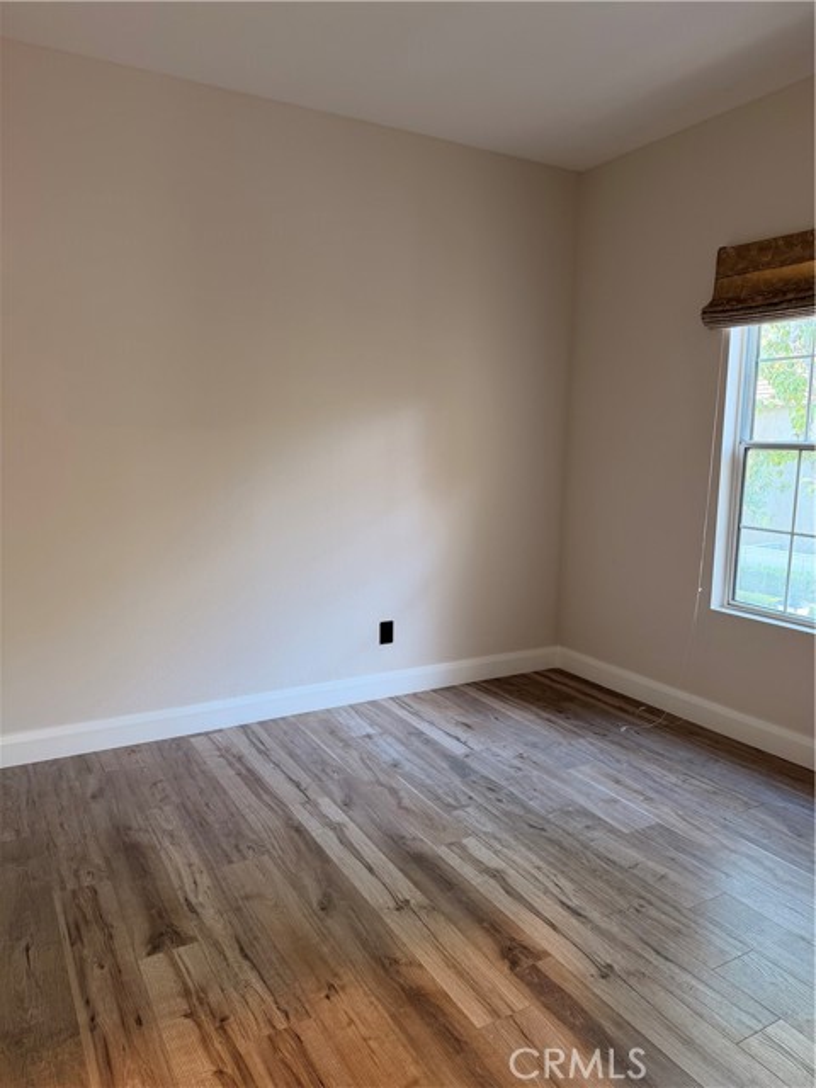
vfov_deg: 71.6
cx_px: 408
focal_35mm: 24
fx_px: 754
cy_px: 544
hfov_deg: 56.8
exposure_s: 1/60
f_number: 1.78
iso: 125
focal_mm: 6.76
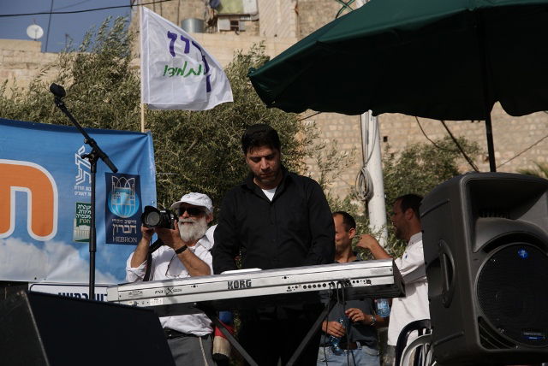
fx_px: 1714
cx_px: 274
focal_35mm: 112
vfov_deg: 12.2
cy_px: 183
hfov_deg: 18.2
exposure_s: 1/500
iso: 100
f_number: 9
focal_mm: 75
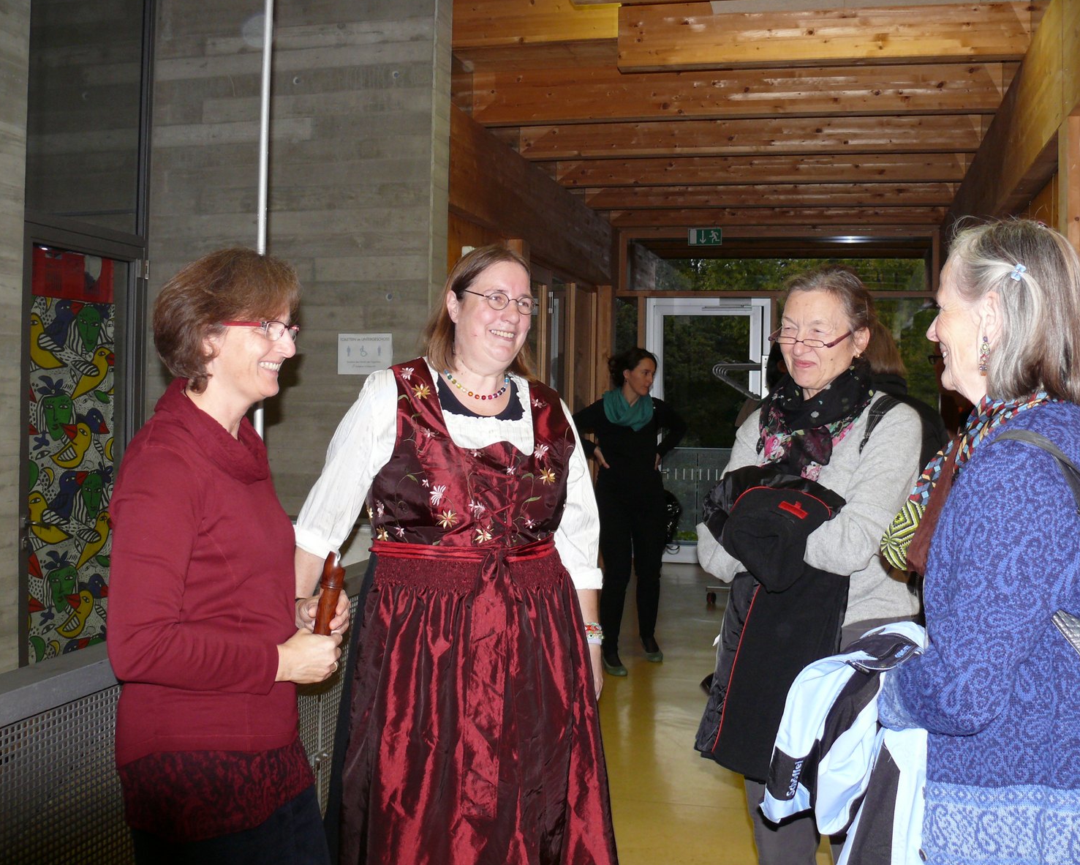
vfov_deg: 40.1
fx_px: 1183
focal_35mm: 37
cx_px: 559
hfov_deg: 49.1
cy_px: 429
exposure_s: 1/30
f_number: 2.8
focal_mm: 7.4
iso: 160
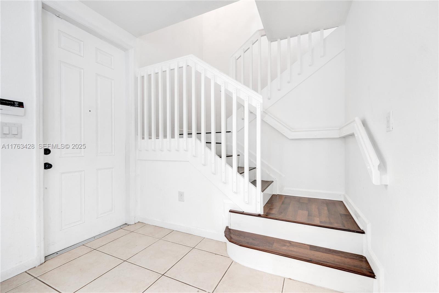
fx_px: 171
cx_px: 220
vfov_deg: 81.2
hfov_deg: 104.3
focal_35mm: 14
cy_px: 146
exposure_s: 4
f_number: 8
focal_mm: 14
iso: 100
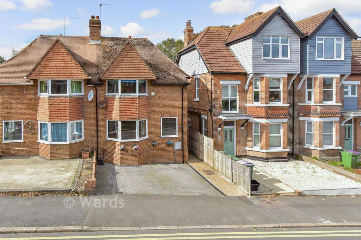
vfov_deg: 59.5
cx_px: 180
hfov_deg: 81.2
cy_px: 120
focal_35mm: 21
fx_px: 211
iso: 200
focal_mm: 14
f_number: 6.3
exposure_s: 1/320
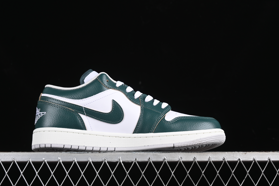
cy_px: 94
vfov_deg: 19.1
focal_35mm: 72
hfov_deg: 28.3
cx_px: 138
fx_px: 554
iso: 160
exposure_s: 1/160
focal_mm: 47
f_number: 7.1
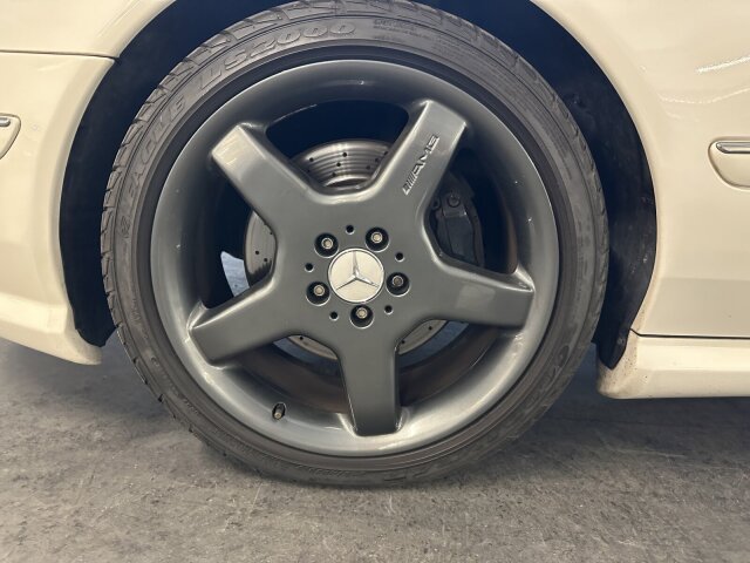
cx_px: 375
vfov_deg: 56.8
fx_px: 520
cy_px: 282
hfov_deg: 71.6
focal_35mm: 24
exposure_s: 1/33
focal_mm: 6.86
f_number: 1.78
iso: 640
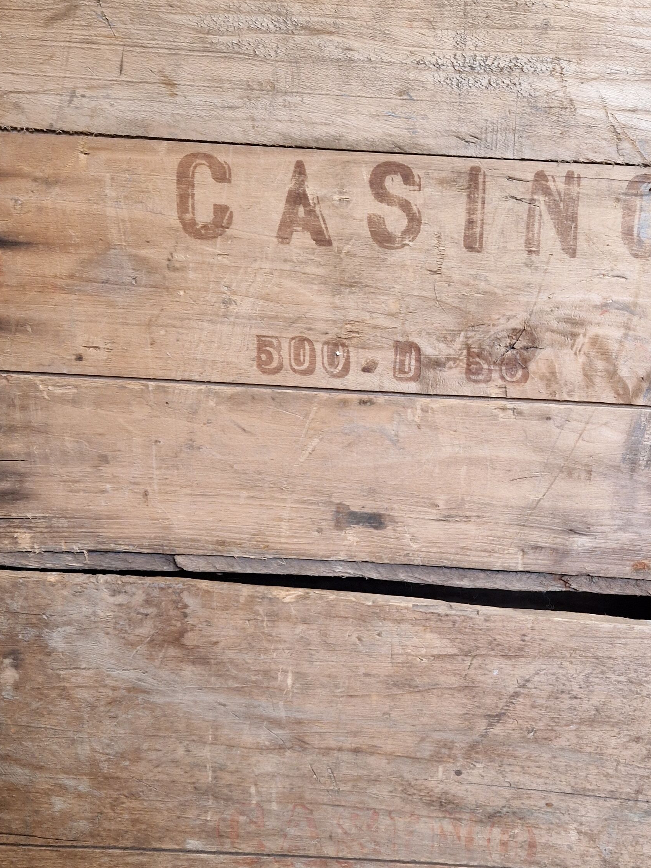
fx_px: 1028
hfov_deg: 34.8
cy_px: 494
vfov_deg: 45.7
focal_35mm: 41
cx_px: 436
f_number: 1.8
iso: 50
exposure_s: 1/100
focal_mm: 5.4
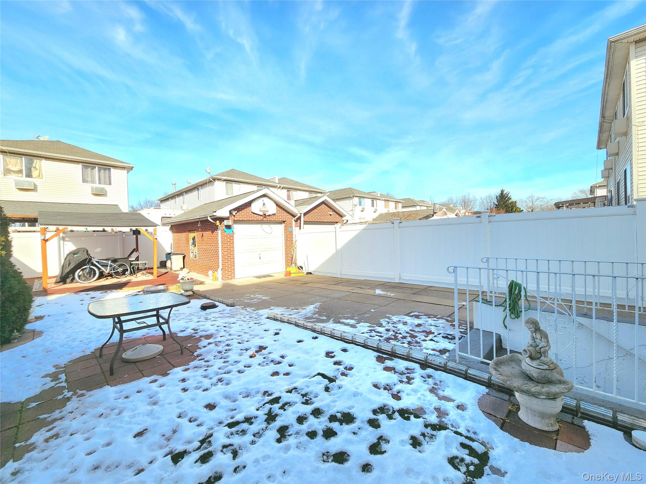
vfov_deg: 89.9
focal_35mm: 13
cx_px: 323
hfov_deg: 106.2
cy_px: 242
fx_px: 243
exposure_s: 1/1111
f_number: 2.2
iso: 50
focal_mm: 2.2
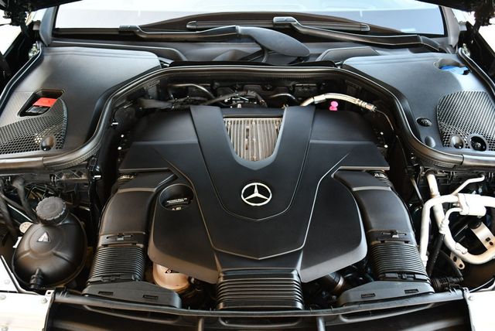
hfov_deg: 48.4
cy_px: 166
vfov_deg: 33.5
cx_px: 248
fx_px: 550
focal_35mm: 40
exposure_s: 1/160
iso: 800
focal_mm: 20
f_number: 3.8
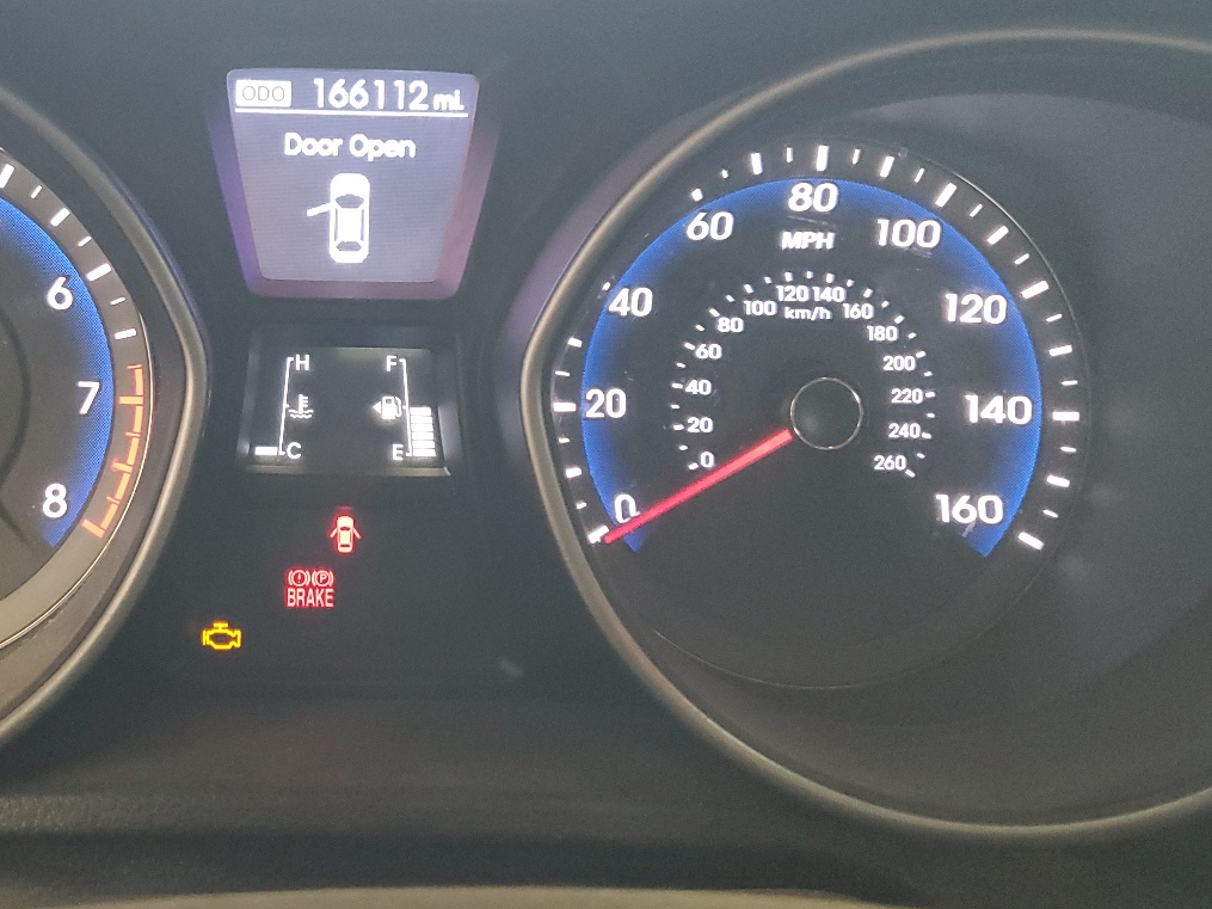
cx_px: 352
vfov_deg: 35.0
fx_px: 1435
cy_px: 348
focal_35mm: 41
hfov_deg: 44.7
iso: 321
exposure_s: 1/40
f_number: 1.5
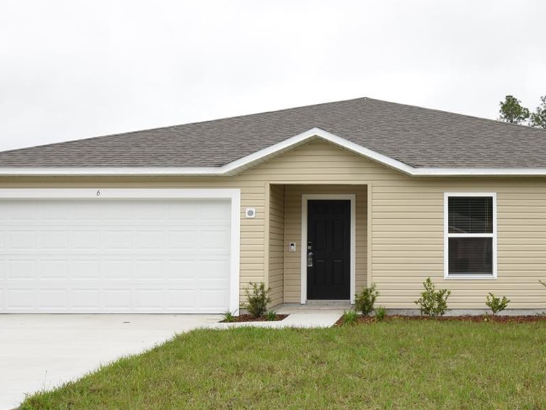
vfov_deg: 37.7
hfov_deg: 47.0
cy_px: 218
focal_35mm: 38
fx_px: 599
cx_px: 417
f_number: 6.3
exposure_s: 1/160
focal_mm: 13
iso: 100
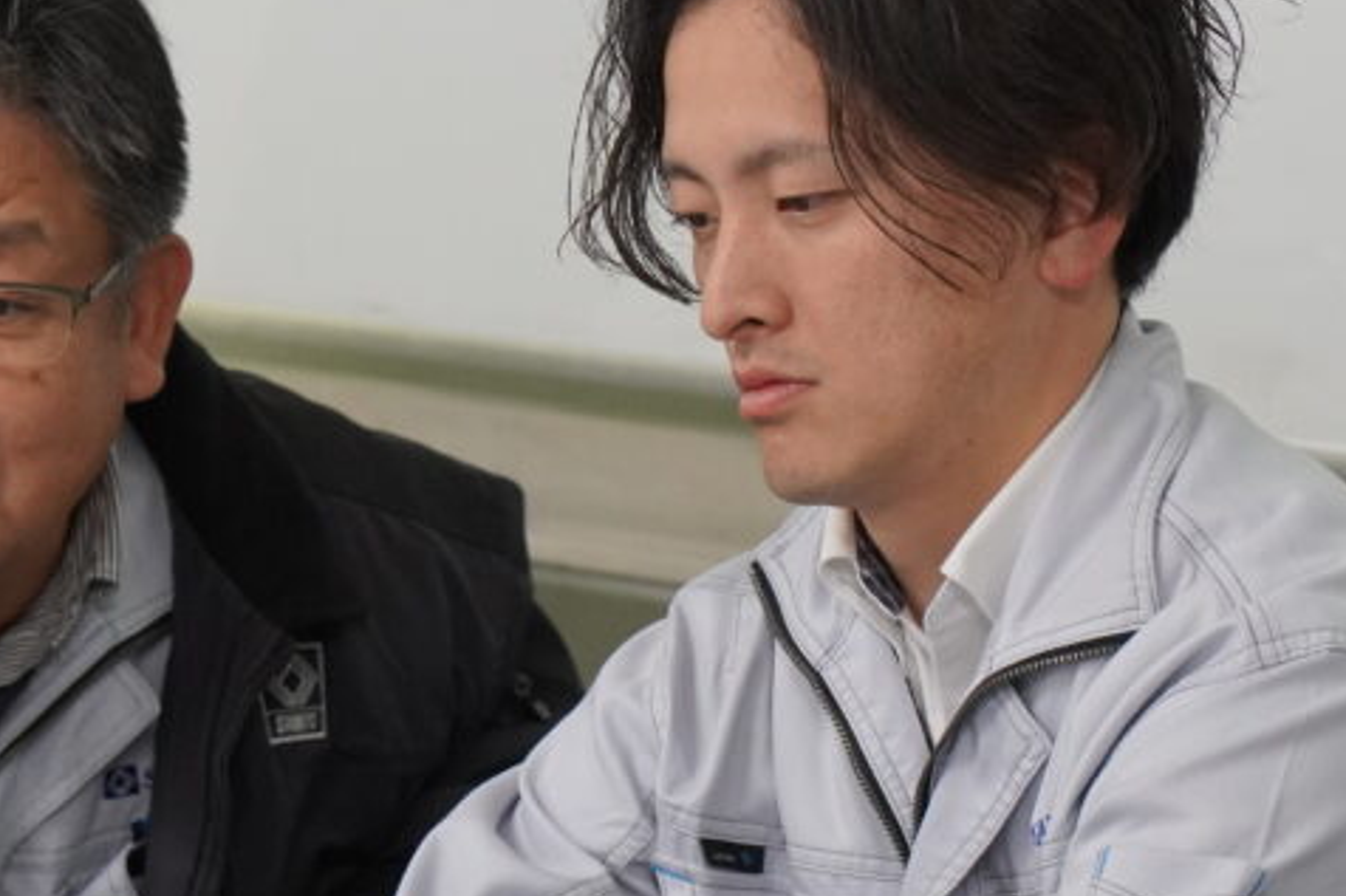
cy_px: 657
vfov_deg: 6.1
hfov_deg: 9.1
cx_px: 243
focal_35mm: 226
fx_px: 8446
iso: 1600
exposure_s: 1/160
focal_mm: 70
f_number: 4
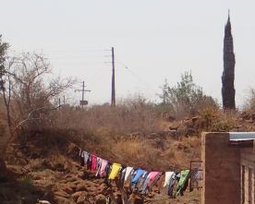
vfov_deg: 10.2
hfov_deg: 12.6
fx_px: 1132
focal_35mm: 150
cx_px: 280
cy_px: 211
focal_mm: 9.61
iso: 200
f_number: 4.5
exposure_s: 1/800
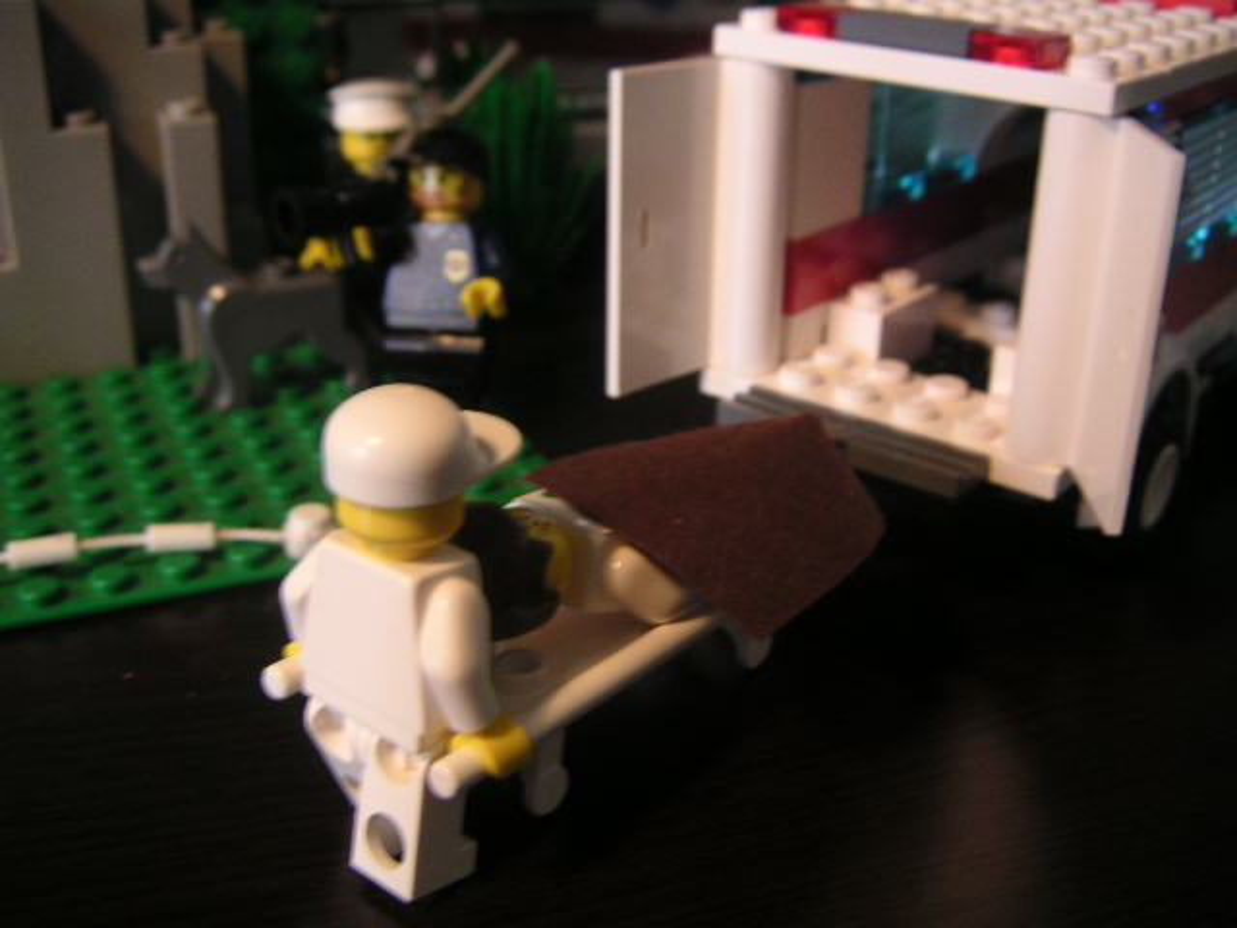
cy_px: 464
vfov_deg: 37.7
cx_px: 618
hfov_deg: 49.0
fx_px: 1358
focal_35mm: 38
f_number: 2.8
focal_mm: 6
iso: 100
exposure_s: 1/10
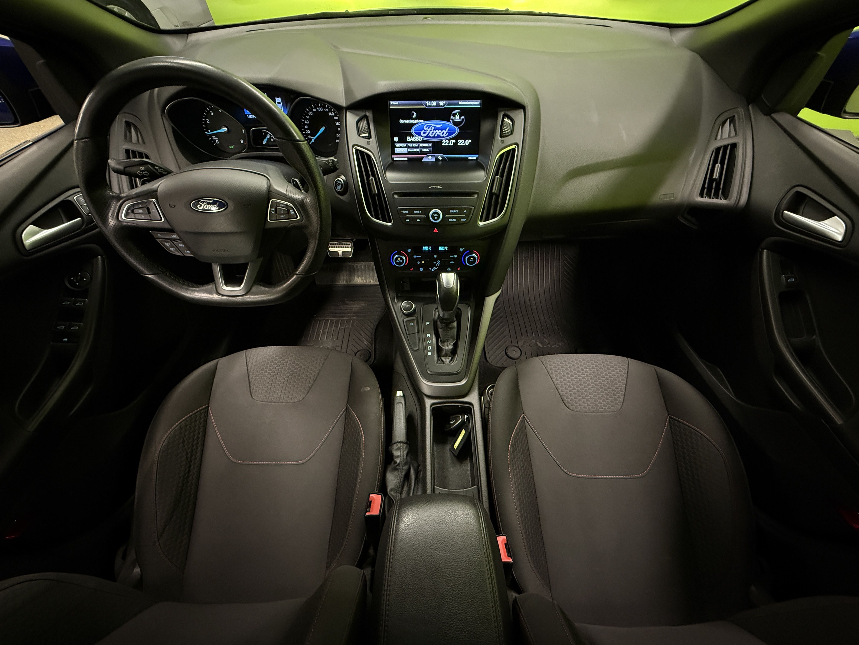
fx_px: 347
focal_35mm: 14
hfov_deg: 102.1
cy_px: 322
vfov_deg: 85.7
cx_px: 430
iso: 800
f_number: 2.2
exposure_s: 1/50
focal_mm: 2.22
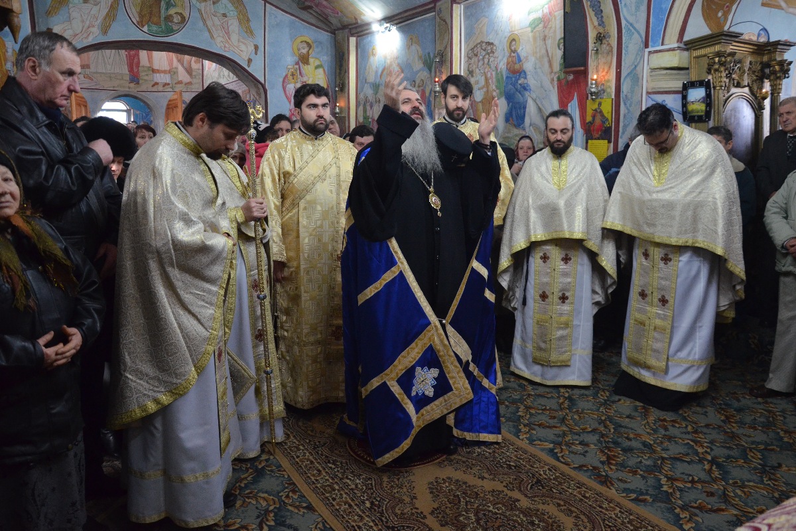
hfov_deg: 67.4
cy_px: 266
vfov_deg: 47.9
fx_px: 597
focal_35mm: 27
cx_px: 398
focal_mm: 18
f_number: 3.5
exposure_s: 1/30
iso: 2000
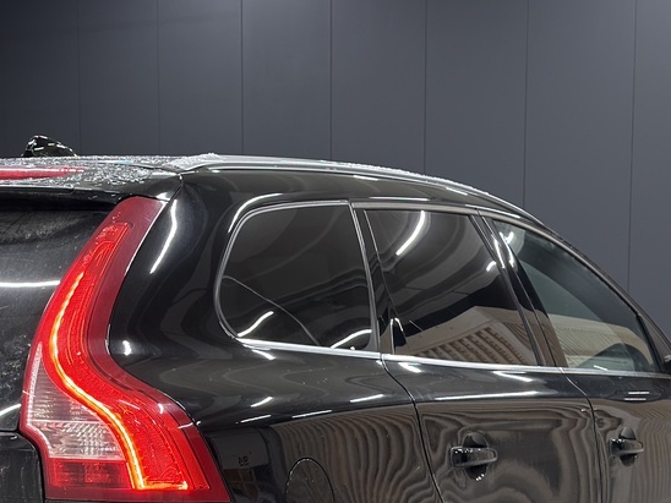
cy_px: 498
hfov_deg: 21.1
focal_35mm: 92
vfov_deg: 15.8
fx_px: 1783
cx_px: 171
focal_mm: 6.76
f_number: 1.78
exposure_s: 1/50
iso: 100
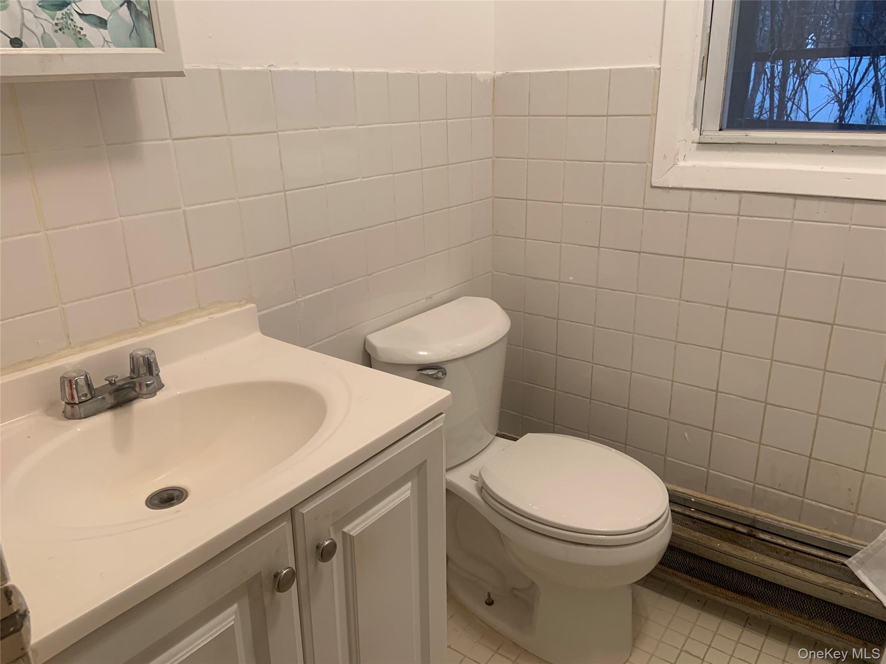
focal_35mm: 26
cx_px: 443
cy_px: 332
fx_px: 665
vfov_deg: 53.1
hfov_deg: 67.3
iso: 100
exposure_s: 1/60
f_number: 1.8
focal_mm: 4.25
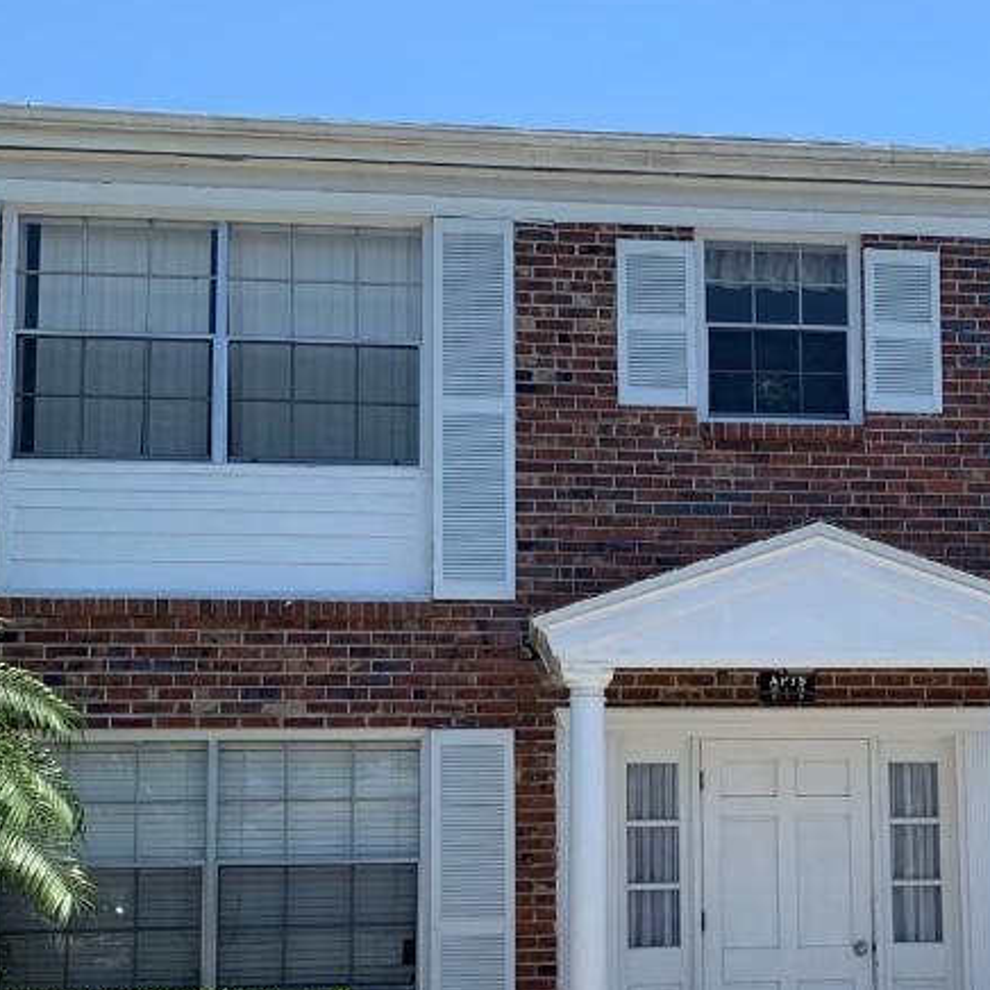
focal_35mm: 54
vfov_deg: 31.3
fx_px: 1747
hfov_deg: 30.9
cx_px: 788
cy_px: 677
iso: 25
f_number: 1.8
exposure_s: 1/1634
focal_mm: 4.25
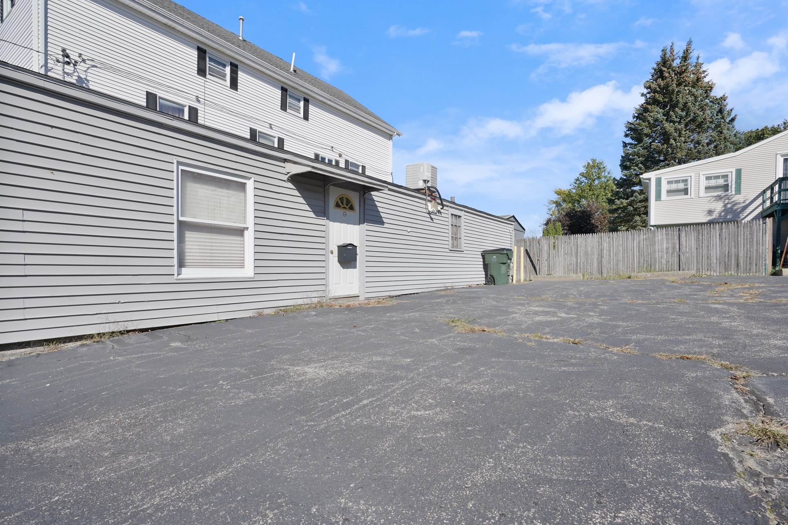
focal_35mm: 17
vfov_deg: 70.4
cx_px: 412
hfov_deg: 93.2
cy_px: 274
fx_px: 372
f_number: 8
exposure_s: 1/60
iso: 100
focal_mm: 16
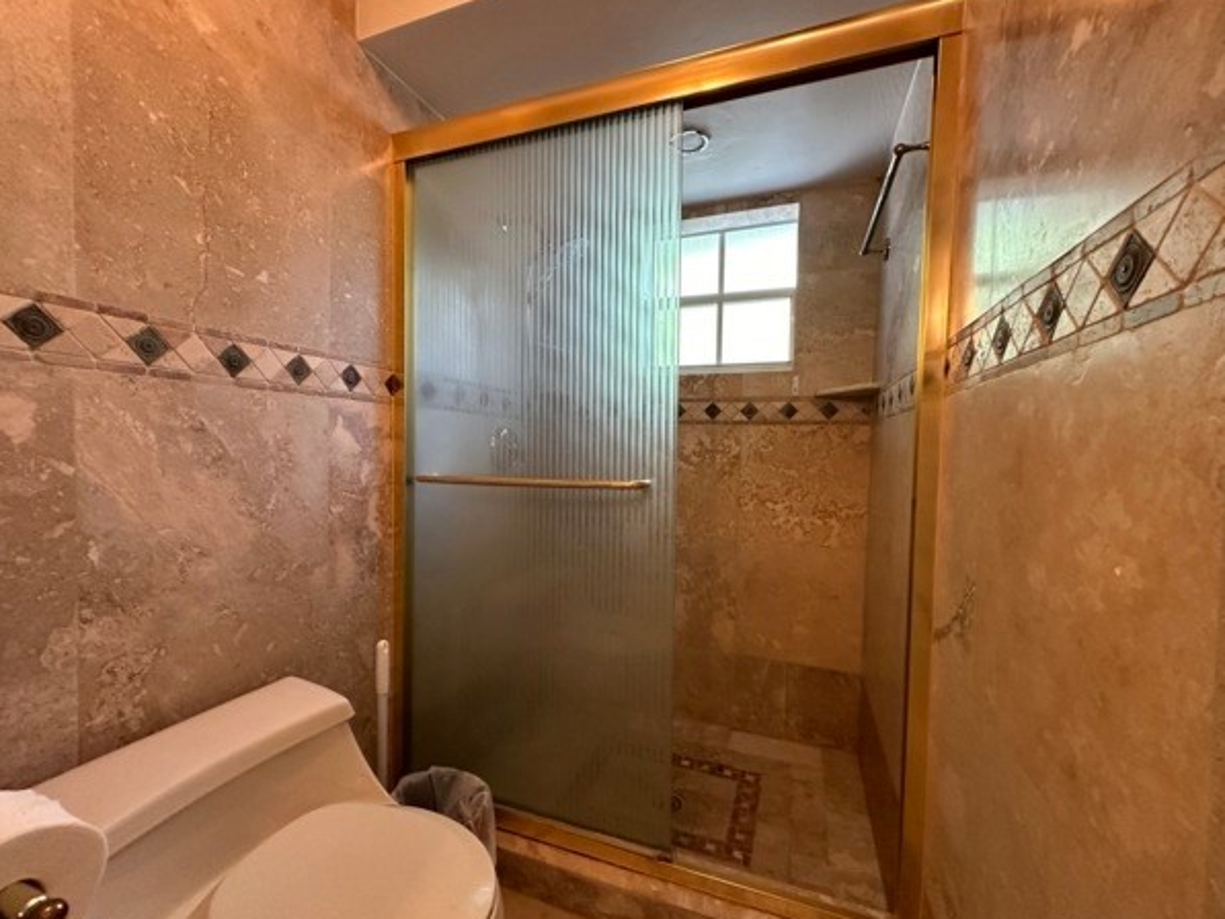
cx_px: 603
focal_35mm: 15
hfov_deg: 98.2
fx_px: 531
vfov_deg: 81.8
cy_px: 470
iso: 400
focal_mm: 2.22
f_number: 2.2
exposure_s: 1/60
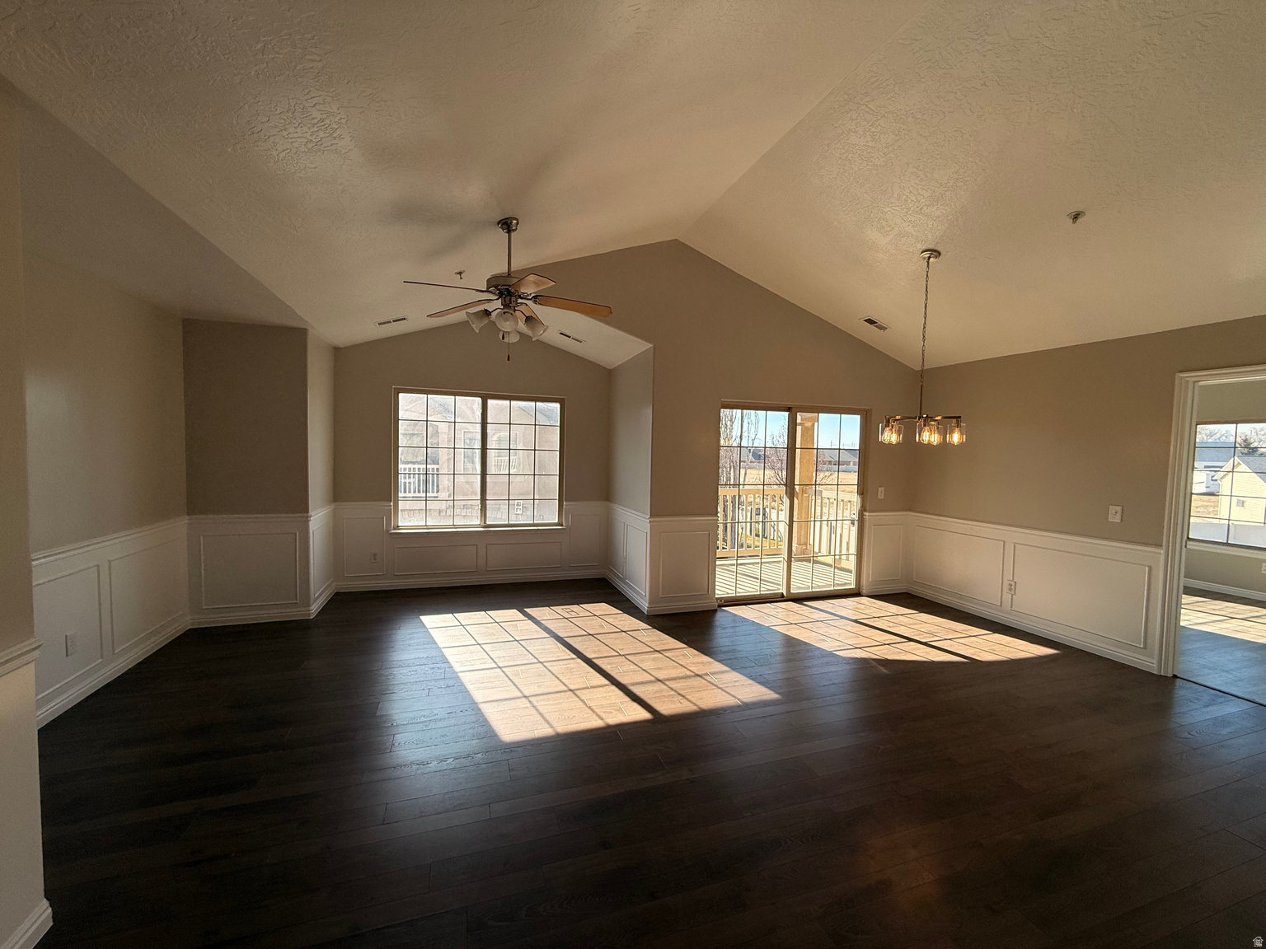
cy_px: 474
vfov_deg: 85.7
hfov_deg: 102.1
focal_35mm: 14
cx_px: 633
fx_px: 512
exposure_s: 1/694
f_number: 2.2
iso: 64
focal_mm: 2.22
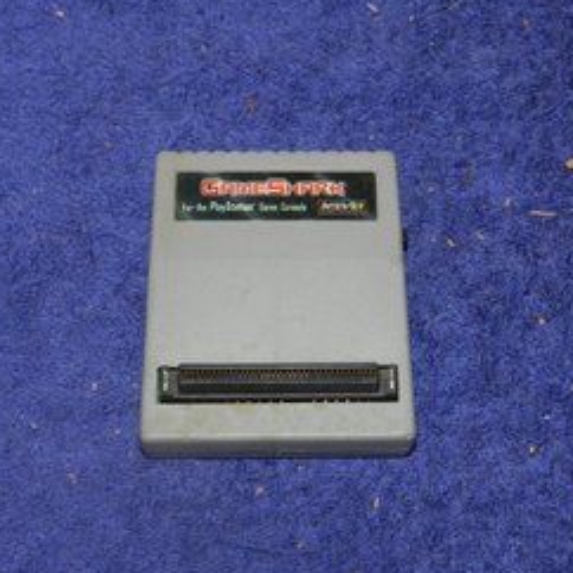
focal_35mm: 75
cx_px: 321
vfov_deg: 23.1
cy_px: 295
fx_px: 1405
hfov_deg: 23.0
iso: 200
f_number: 4.6
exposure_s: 1/30
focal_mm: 10.7
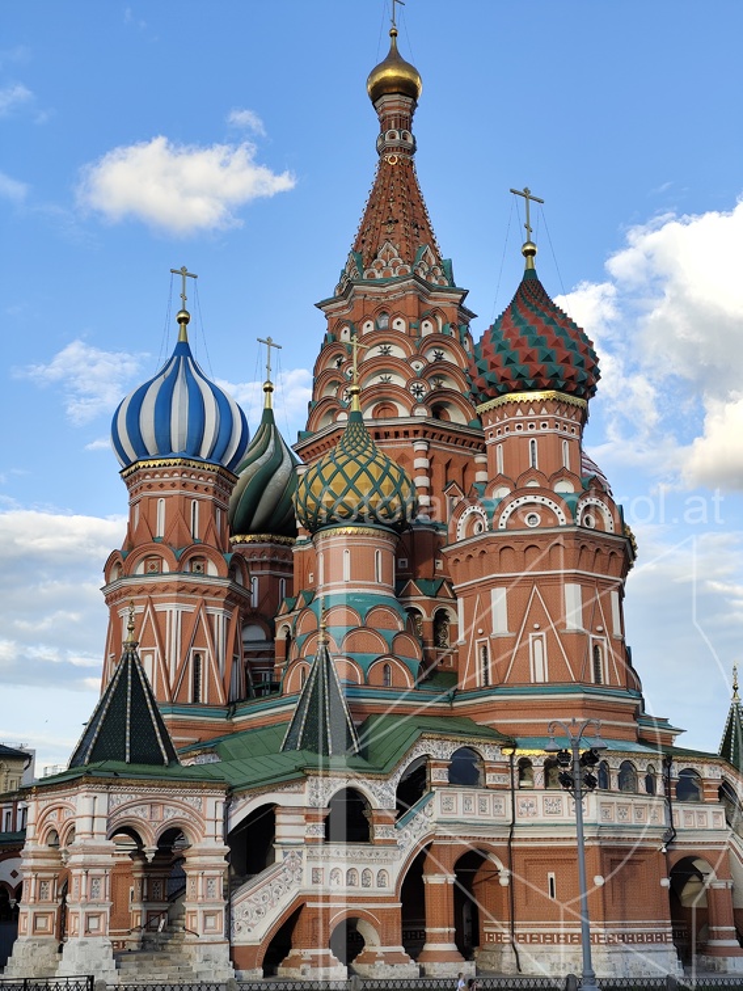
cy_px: 496
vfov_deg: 41.2
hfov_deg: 31.5
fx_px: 1316
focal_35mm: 46
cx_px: 372
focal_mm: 6.19
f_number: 1.65
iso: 50
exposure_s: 1/436
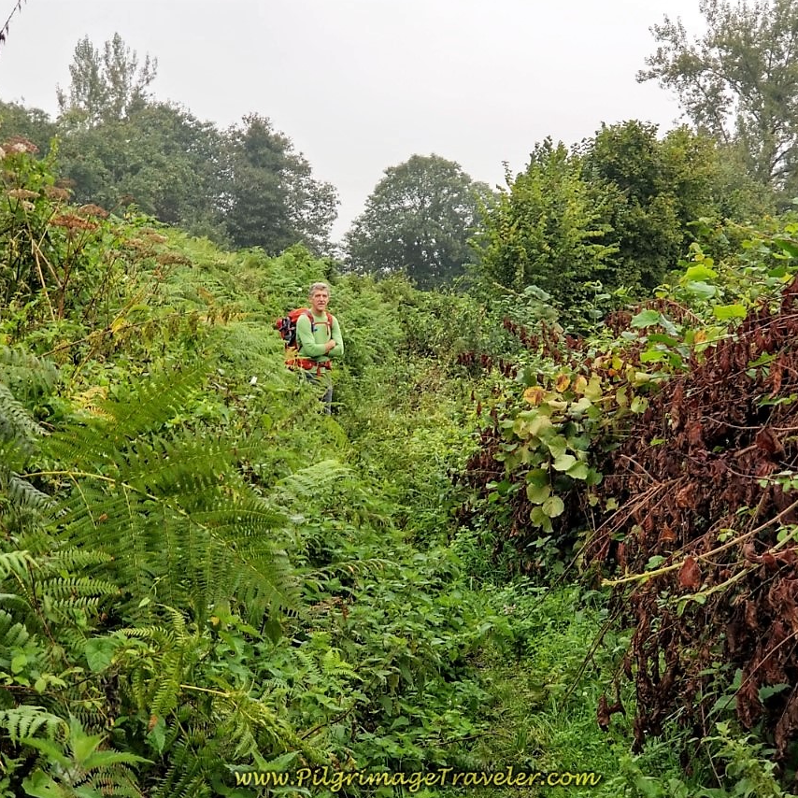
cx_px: 414
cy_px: 399
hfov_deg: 27.7
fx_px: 1617
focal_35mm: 62
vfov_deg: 27.7
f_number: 2.4
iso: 25
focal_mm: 6
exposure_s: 1/44
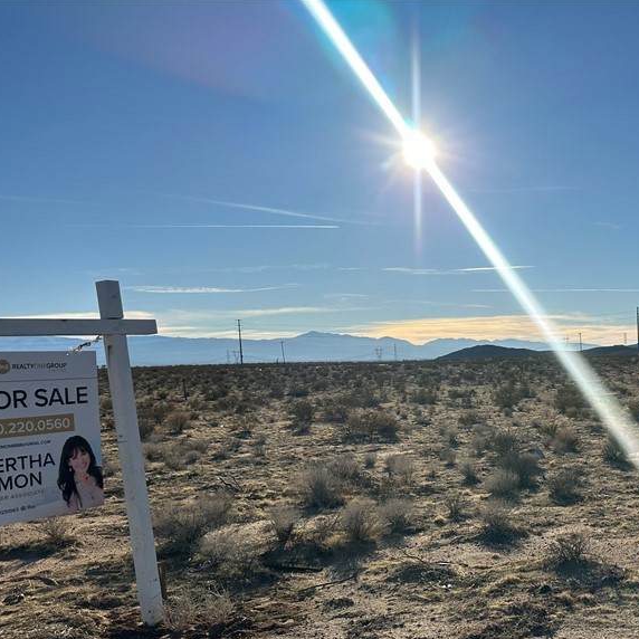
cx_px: 547
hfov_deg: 41.2
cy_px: 427
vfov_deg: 43.2
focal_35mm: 38
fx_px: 794
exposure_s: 1/9709
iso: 80
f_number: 1.78
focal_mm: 6.86
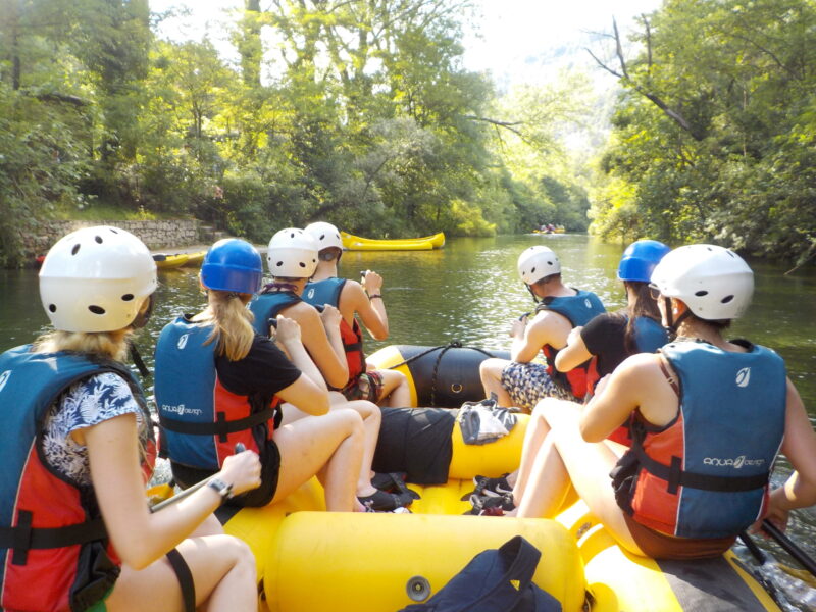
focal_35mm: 30
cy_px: 306
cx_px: 408
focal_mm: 4.1
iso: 125
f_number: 3.3
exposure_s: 1/100
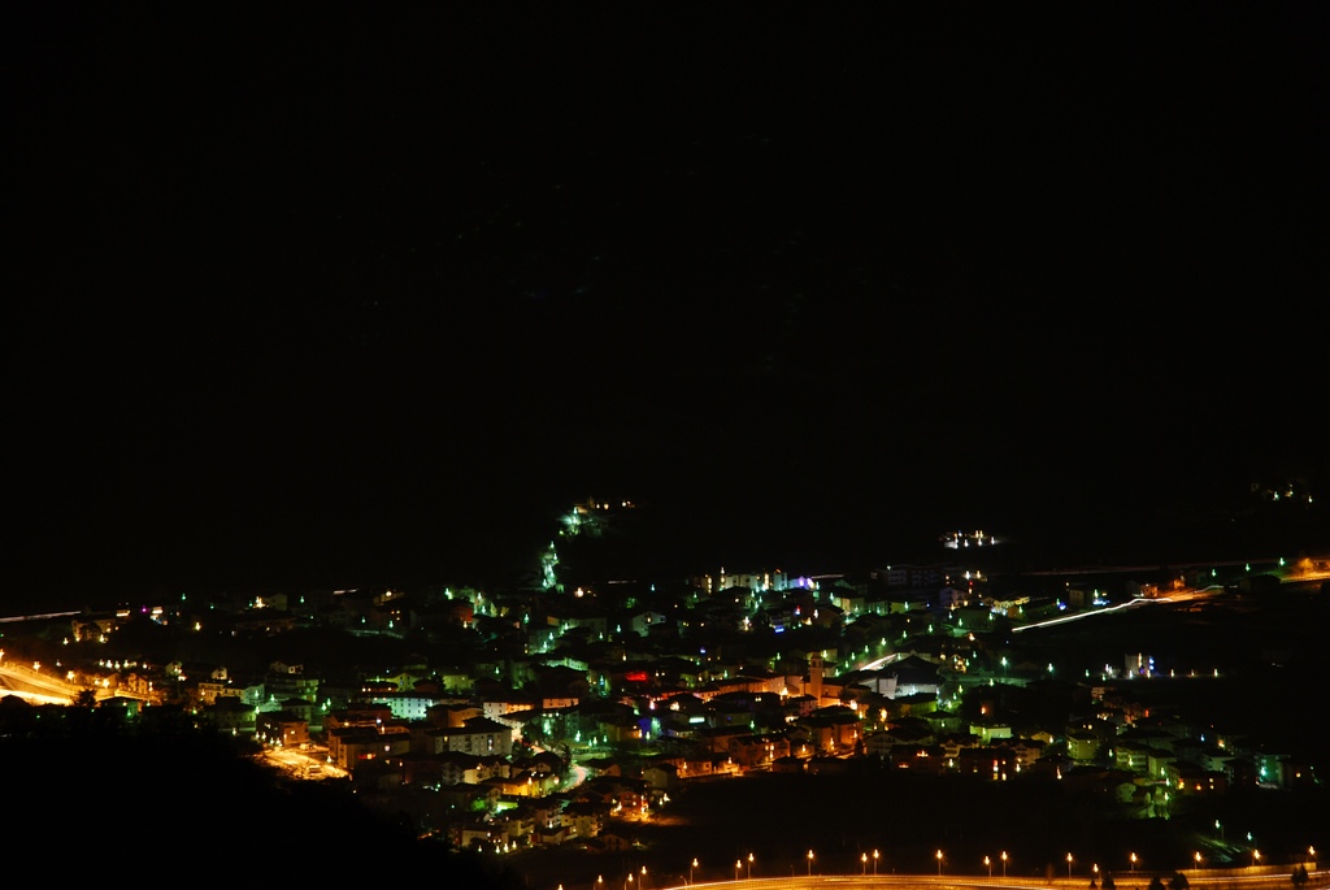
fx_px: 9430
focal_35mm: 255
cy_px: 445
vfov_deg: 5.4
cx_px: 665
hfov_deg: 8.1
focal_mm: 170
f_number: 5.6
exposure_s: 30
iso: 100
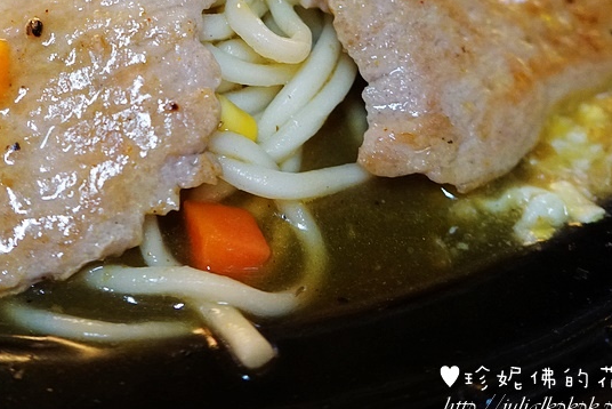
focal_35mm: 63
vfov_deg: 21.1
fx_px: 1072
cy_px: 42
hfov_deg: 31.4
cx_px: 167
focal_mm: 22
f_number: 4
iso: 1600
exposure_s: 1/15
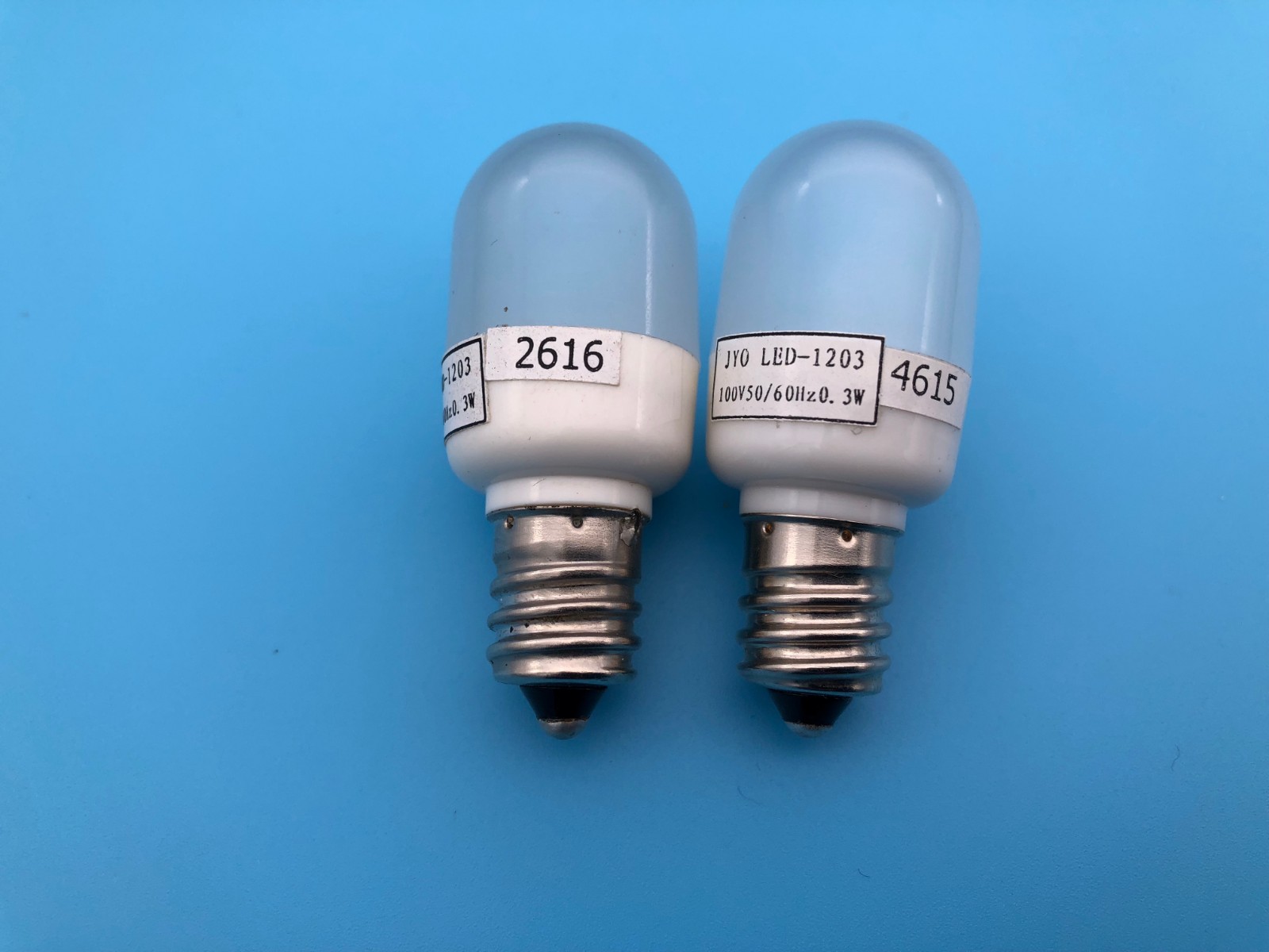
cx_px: 634
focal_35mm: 29
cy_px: 476
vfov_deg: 48.2
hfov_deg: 61.7
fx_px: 1063
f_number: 1.8
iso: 20
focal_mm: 3.99
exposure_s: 1/774
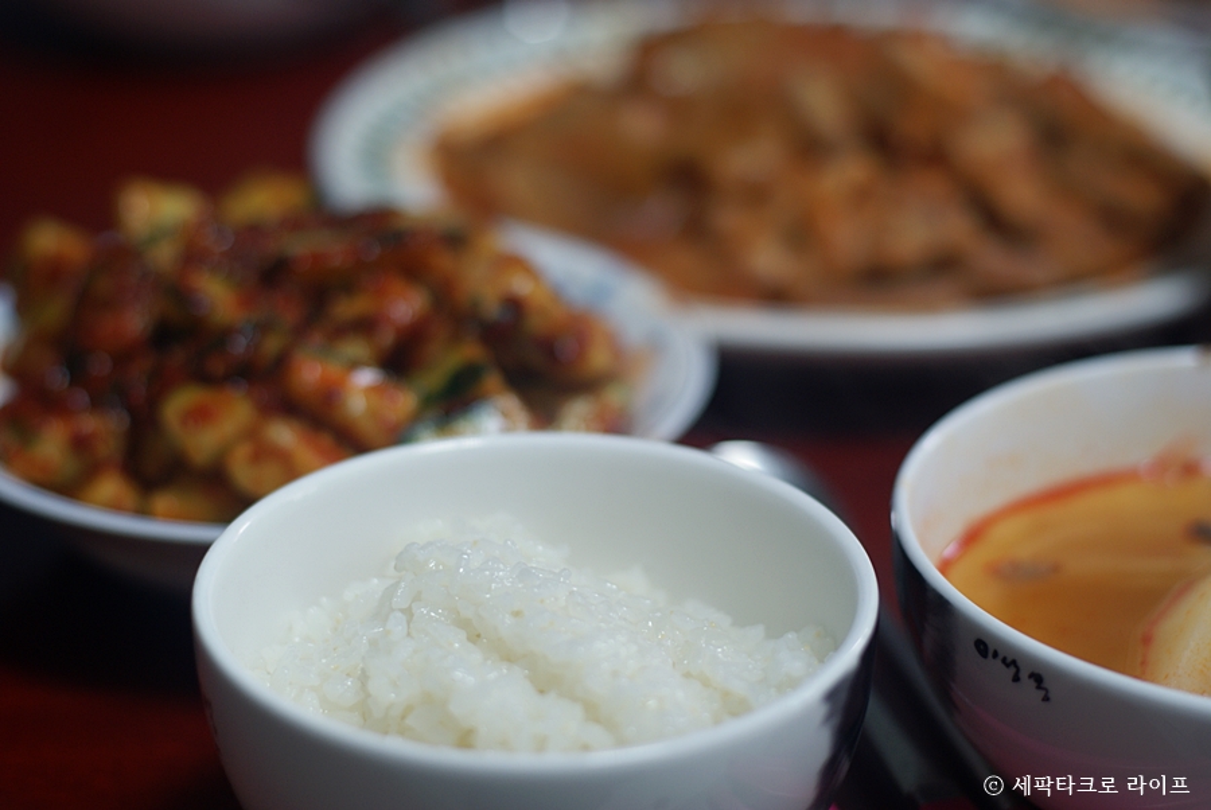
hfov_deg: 27.0
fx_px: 2525
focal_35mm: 75
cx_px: 606
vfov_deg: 18.2
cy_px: 405
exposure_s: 1/80
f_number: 2.2
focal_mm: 50
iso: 100
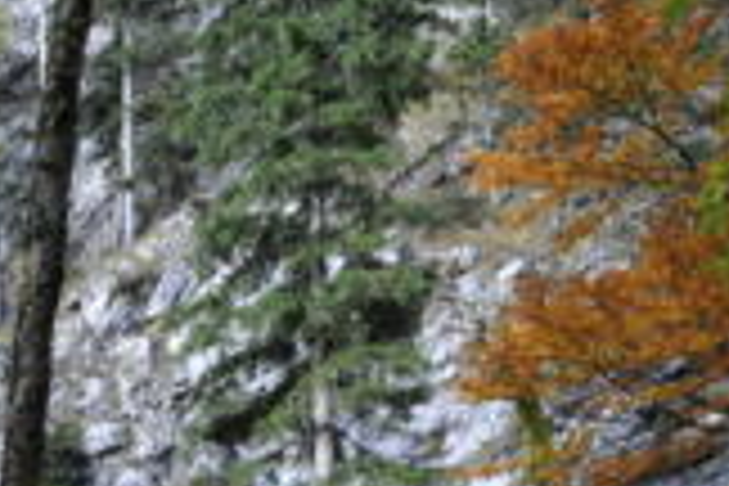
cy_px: 936
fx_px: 992
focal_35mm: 49
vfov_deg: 18.9
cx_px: -549
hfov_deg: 23.2
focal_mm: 12
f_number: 7.1
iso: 400
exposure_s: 1/125
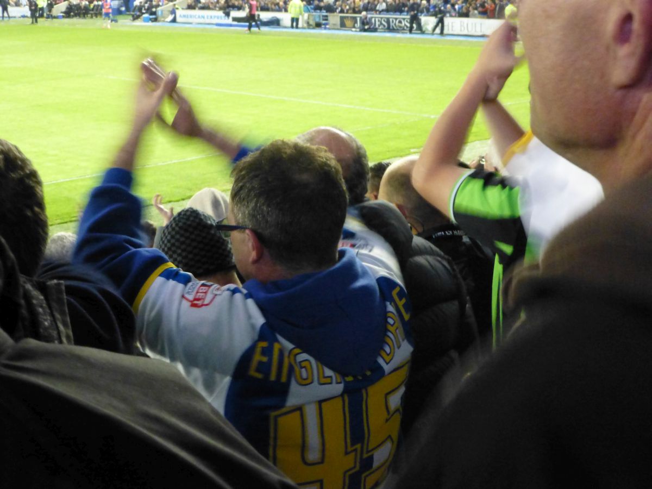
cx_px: 326
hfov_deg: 29.4
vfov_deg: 22.3
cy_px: 244
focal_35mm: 66
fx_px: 1243
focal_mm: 11.7
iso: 1600
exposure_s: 1/20
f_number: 4.9
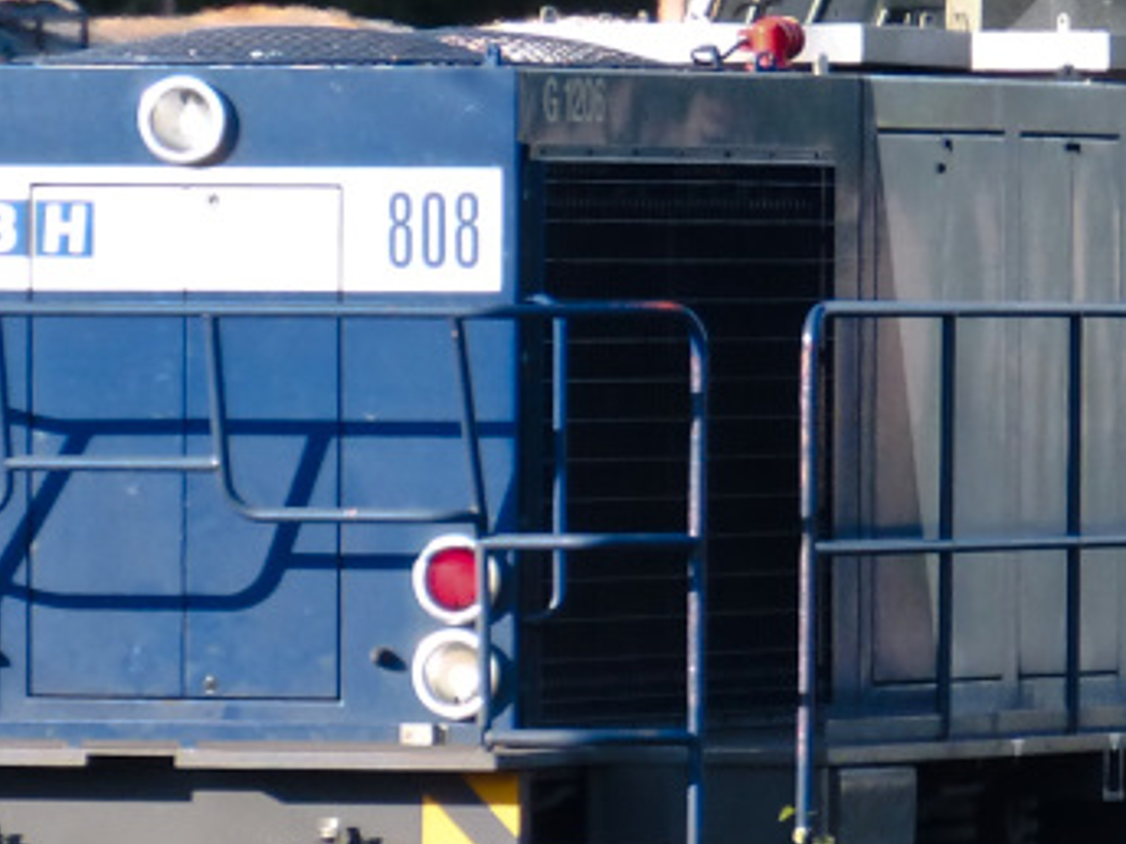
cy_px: 571
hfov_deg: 3.4
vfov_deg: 2.6
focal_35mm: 583
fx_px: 18964
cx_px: 645
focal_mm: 30.1
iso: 160
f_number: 4
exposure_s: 1/320
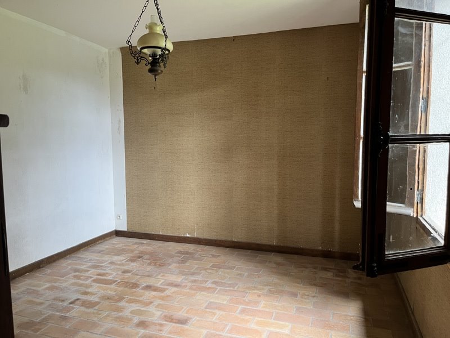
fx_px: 338
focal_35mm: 26
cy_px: 169
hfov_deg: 67.3
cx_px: 225
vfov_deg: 53.1
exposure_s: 1/79
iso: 125
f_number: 1.6
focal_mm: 5.1
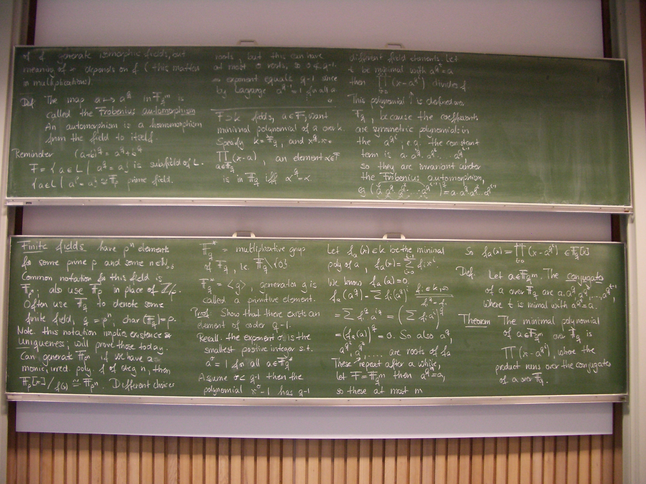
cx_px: 323
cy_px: 242
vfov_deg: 40.7
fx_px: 653
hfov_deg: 52.6
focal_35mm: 35
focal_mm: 5.8
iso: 200
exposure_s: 1/13
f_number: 2.6
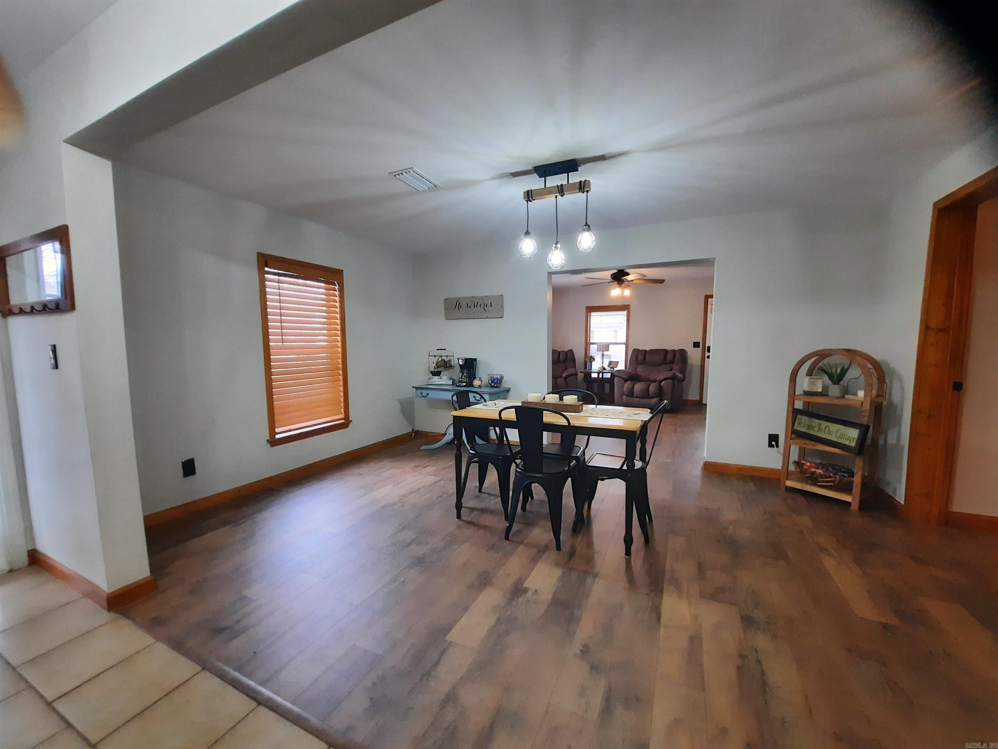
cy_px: 374
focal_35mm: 13
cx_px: 499
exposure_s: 1/50
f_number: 2.2
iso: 200
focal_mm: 1.74
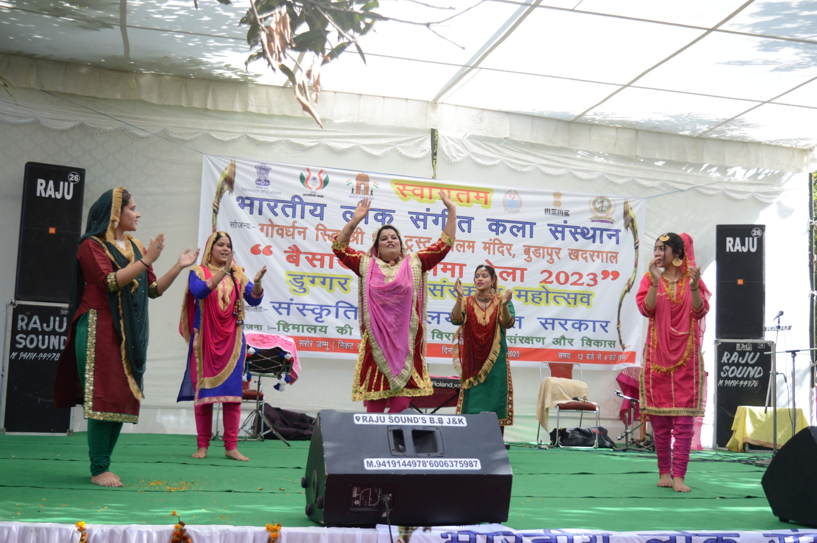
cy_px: 272
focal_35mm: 44
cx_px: 408
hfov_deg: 45.0
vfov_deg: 30.8
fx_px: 986
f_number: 5.6
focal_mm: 29
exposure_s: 1/100
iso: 100
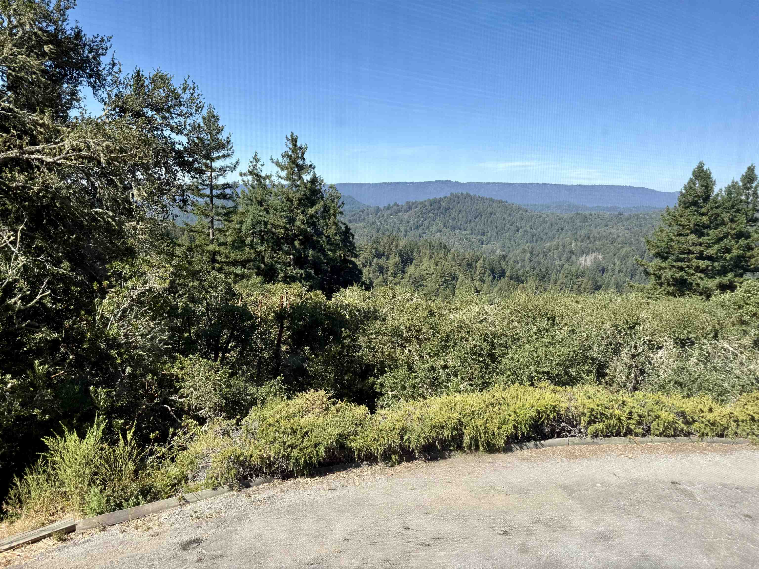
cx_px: 380
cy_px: 284
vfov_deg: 56.8
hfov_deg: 71.6
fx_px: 526
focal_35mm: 24
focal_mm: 6.76
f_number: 1.78
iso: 80
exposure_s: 1/2611
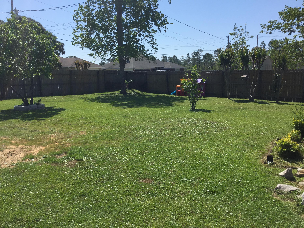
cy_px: 114
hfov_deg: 58.4
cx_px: 152
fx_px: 272
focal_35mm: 31
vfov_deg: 45.4
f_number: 2.4
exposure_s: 1/1852
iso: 25
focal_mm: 3.3
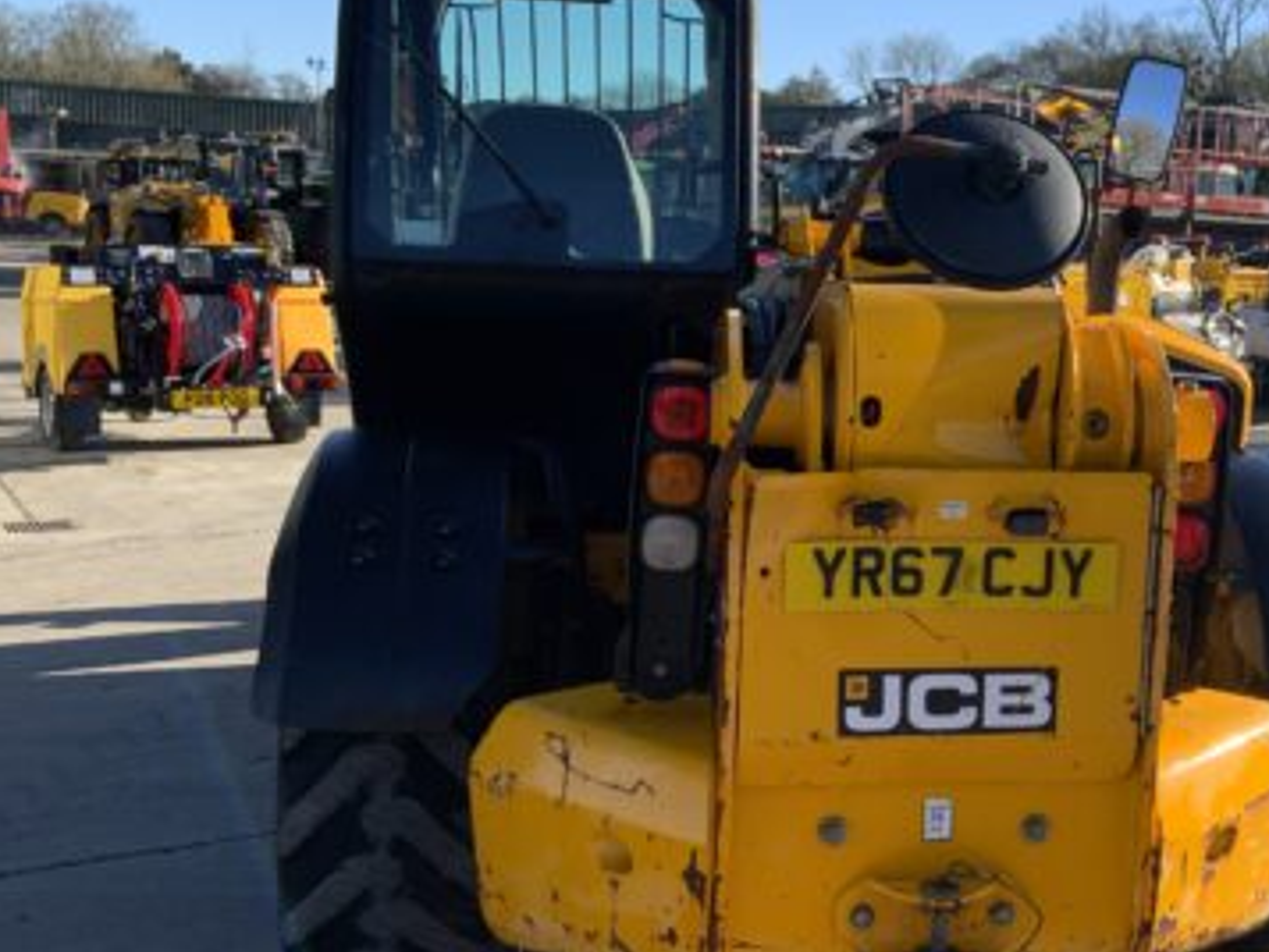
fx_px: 1907
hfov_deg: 35.6
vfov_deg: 28.0
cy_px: 444
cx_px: 1017
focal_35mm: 52
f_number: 1.8
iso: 16
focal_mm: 3
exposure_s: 1/1195
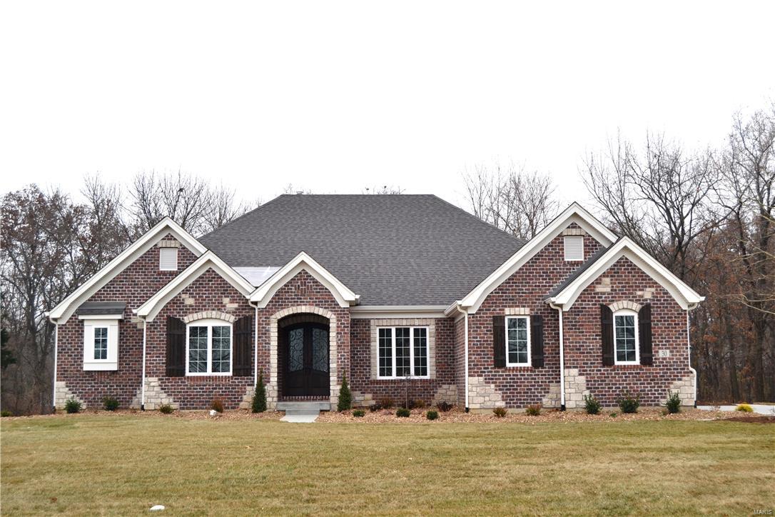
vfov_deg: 29.9
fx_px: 969
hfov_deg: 43.6
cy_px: 258
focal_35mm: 45
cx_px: 388
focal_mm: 30
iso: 100
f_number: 6.3
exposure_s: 1/200
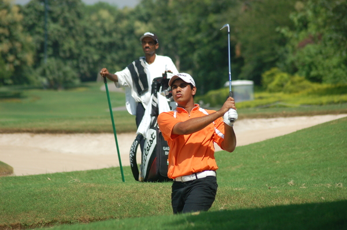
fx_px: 2167
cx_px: 174
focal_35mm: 225
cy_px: 115
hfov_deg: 9.2
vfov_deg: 6.1
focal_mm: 150
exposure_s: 1/2000
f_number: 5.6
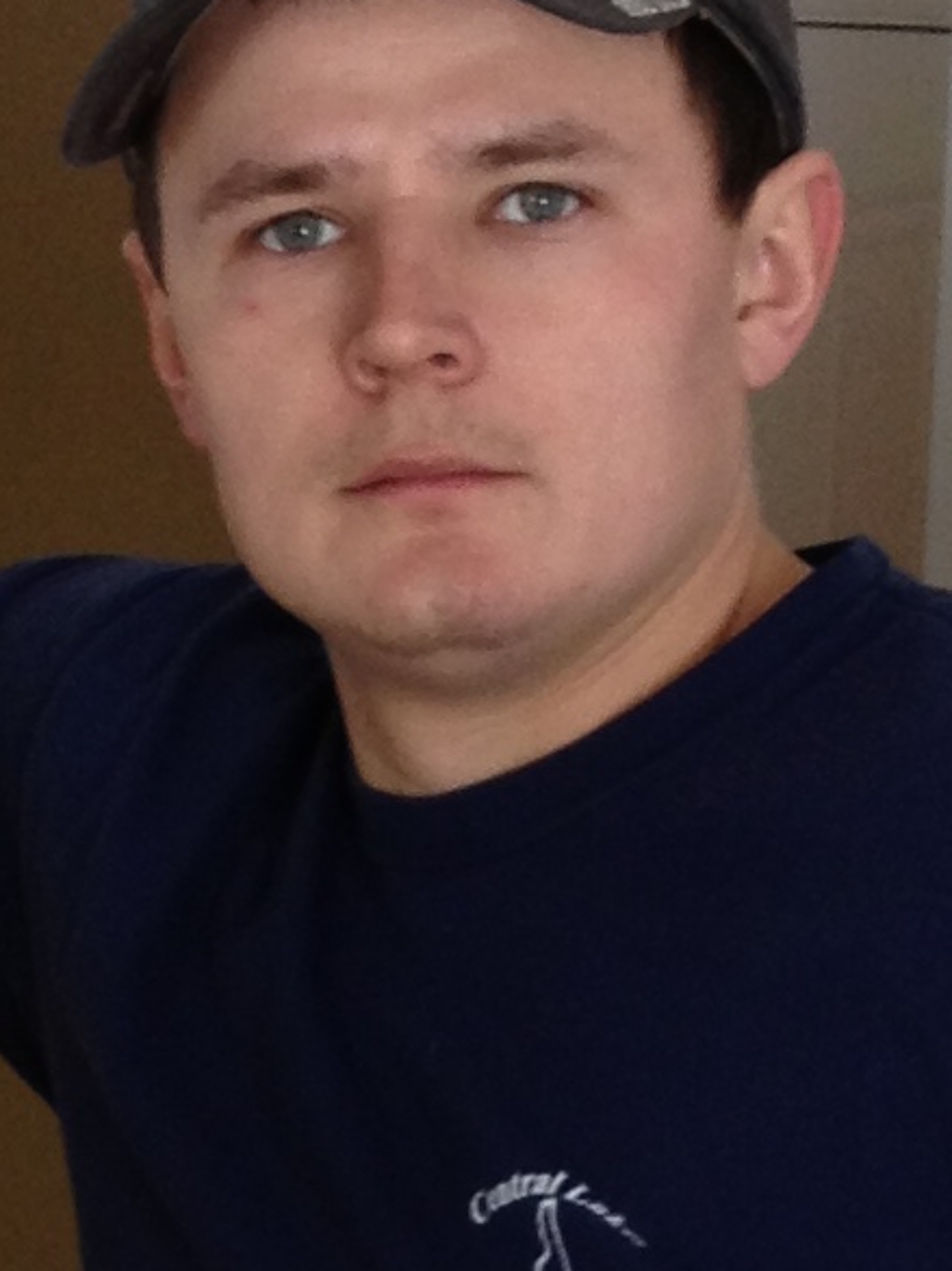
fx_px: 7156
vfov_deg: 9.9
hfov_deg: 7.6
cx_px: 171
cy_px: 1815
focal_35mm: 195
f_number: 2.4
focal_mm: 4.28
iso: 50
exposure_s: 1/38
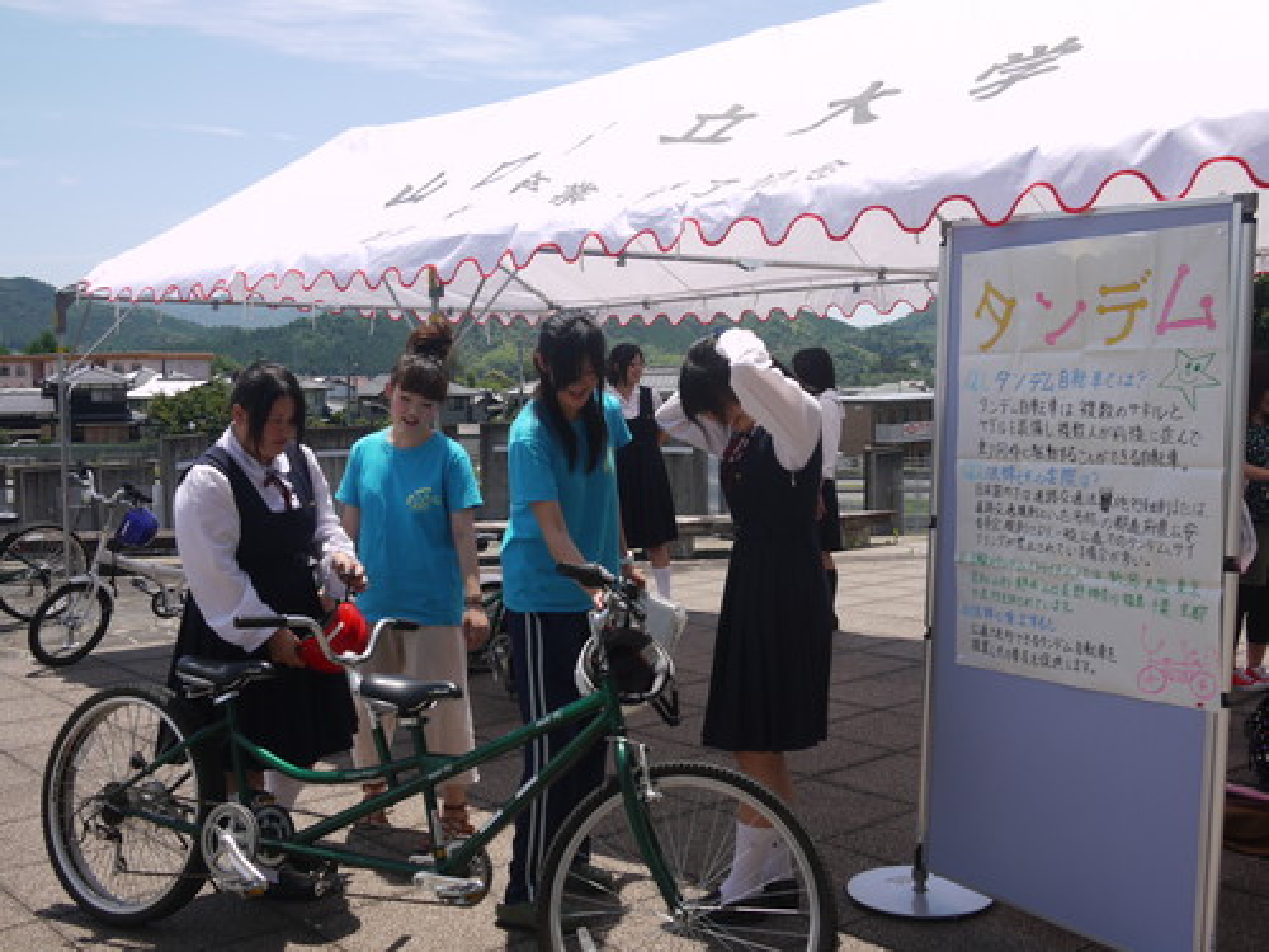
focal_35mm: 40
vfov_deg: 36.0
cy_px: 476
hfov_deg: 46.8
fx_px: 1466
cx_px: 634
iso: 100
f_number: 5
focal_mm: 20
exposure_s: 1/640
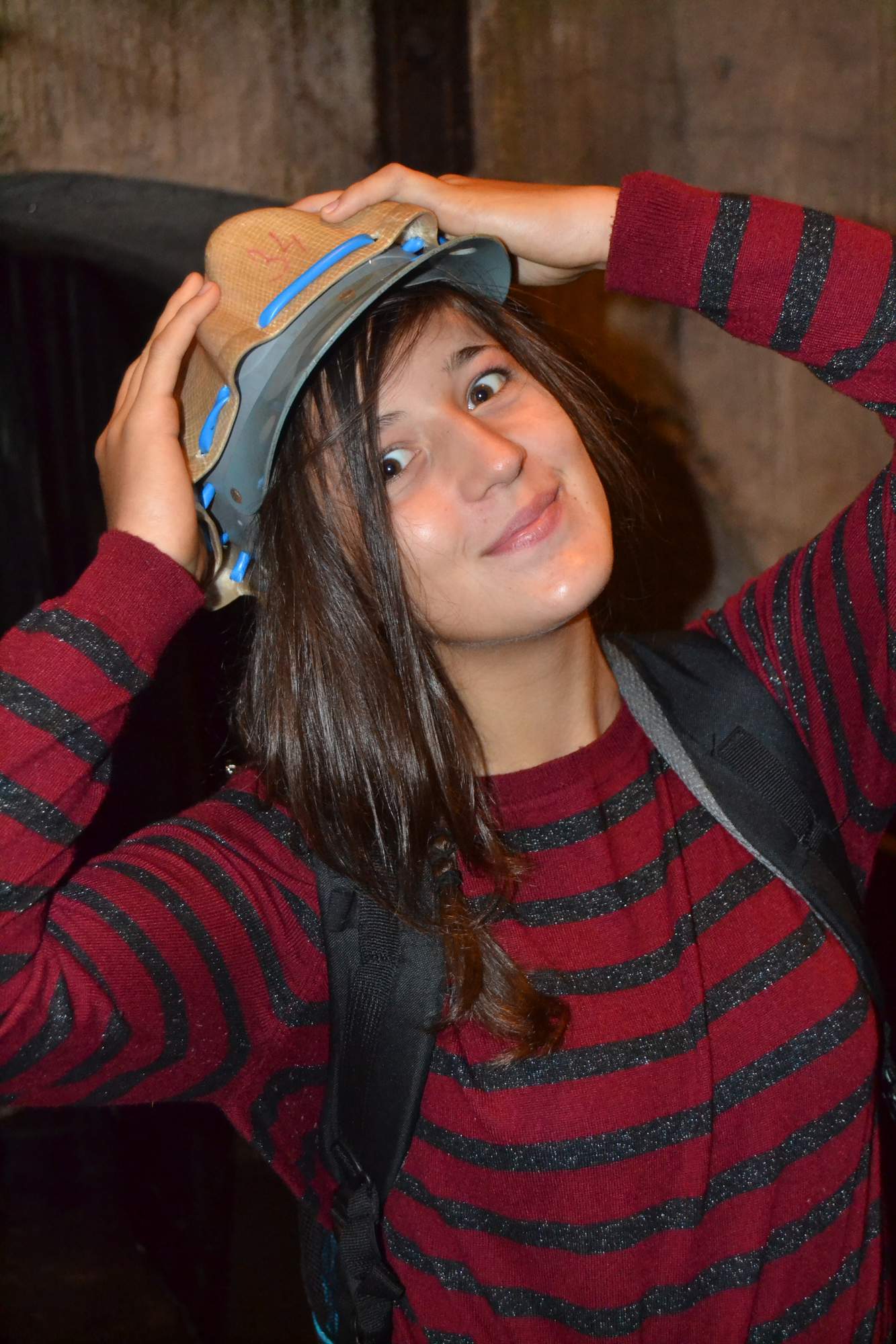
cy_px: 672
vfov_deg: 37.9
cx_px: 448
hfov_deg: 25.7
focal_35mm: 52
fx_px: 1960
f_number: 4.5
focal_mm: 35
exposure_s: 1/60
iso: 3200
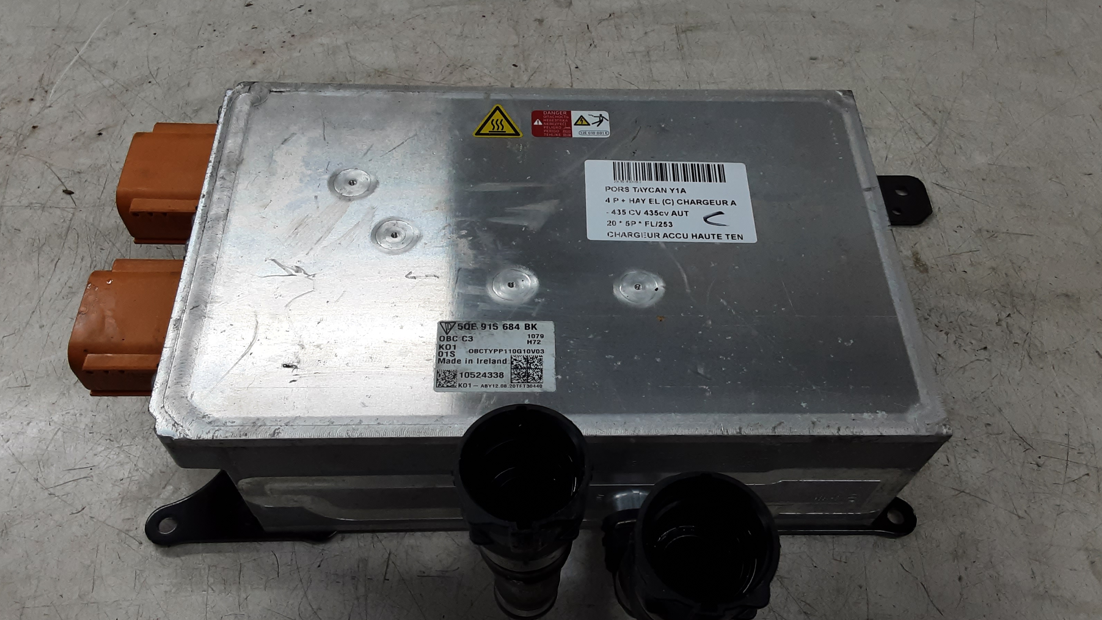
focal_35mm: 30
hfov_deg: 64.3
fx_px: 877
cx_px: 541
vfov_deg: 38.9
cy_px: 324
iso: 80
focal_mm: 2.91
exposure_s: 1/100
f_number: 1.9
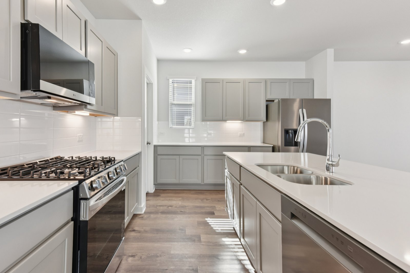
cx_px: 180
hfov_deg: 89.6
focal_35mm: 18
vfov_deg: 67.4
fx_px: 205
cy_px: 133
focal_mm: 14
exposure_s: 1/40
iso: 400
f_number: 8
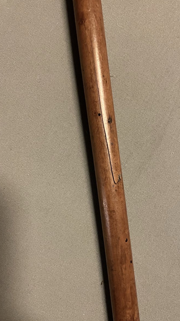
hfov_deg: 39.8
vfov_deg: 66.1
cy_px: 164
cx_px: 117
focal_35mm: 29
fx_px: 246
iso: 640
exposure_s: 1/25
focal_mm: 4.2
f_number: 1.6
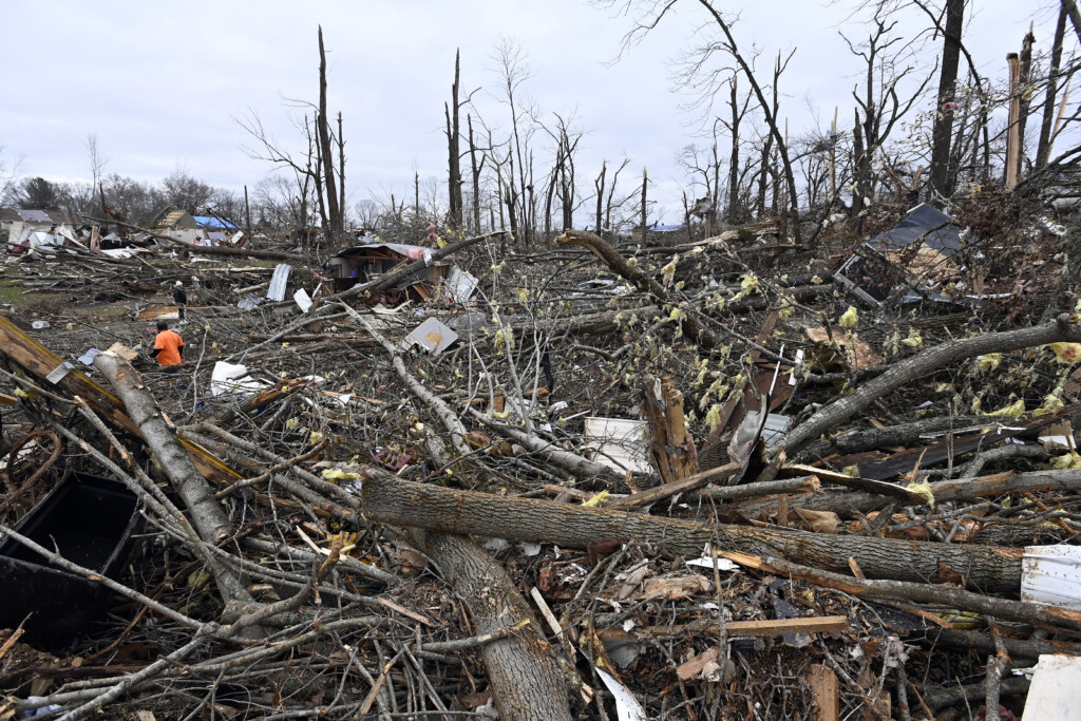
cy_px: 360
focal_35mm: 17
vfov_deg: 70.5
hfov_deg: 93.3
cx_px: 540
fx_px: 511
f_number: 5.6
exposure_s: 1/1250
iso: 800
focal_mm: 17
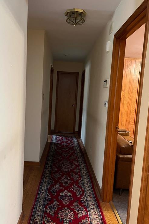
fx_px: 174
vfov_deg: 65.5
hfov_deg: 46.2
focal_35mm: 28
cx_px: 63
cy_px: 113
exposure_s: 1/40
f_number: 1.5
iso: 500
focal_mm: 5.7
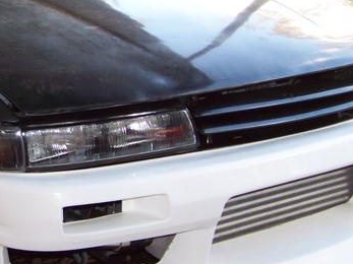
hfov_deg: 23.1
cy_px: 116
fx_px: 846
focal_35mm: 83
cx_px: 50
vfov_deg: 17.8
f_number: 2.8
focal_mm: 5.85
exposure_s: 1/40
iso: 68
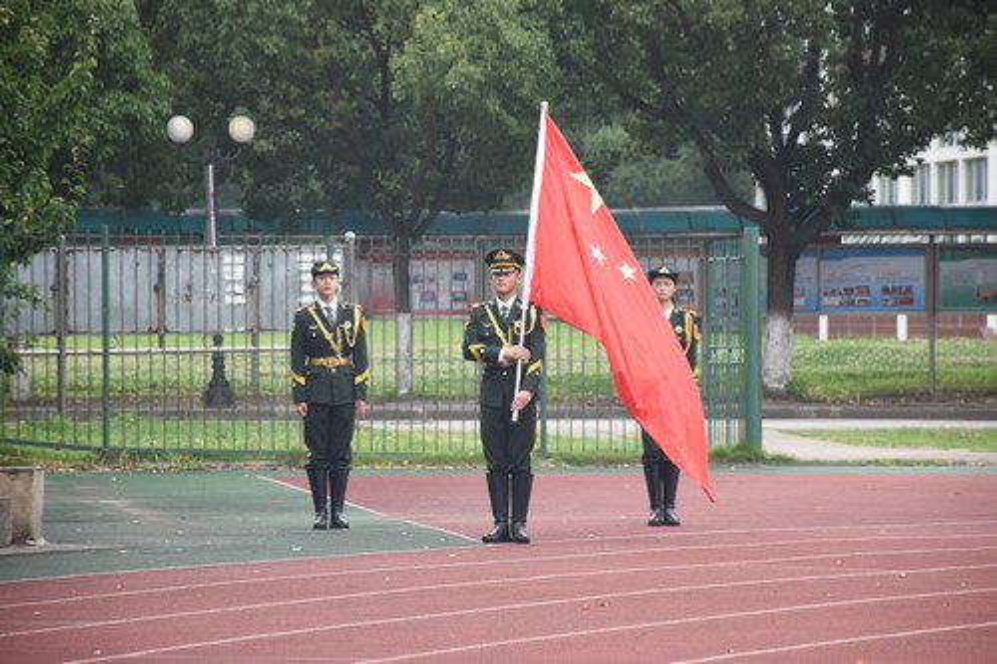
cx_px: 498
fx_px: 5814
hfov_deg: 9.8
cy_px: 332
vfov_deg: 6.5
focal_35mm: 210
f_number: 5.6
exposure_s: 1/400
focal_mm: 140
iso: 640
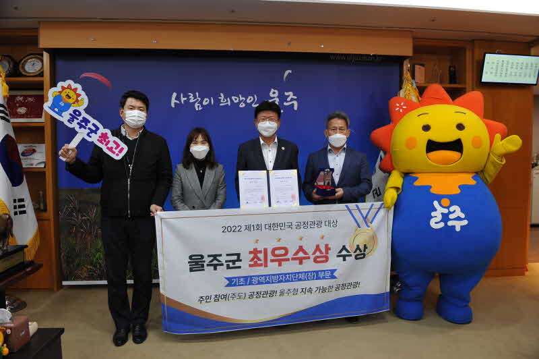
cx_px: 270
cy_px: 180
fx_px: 359
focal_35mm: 24
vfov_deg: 53.1
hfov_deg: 73.8
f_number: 4.5
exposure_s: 1/80
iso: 1000
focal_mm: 24
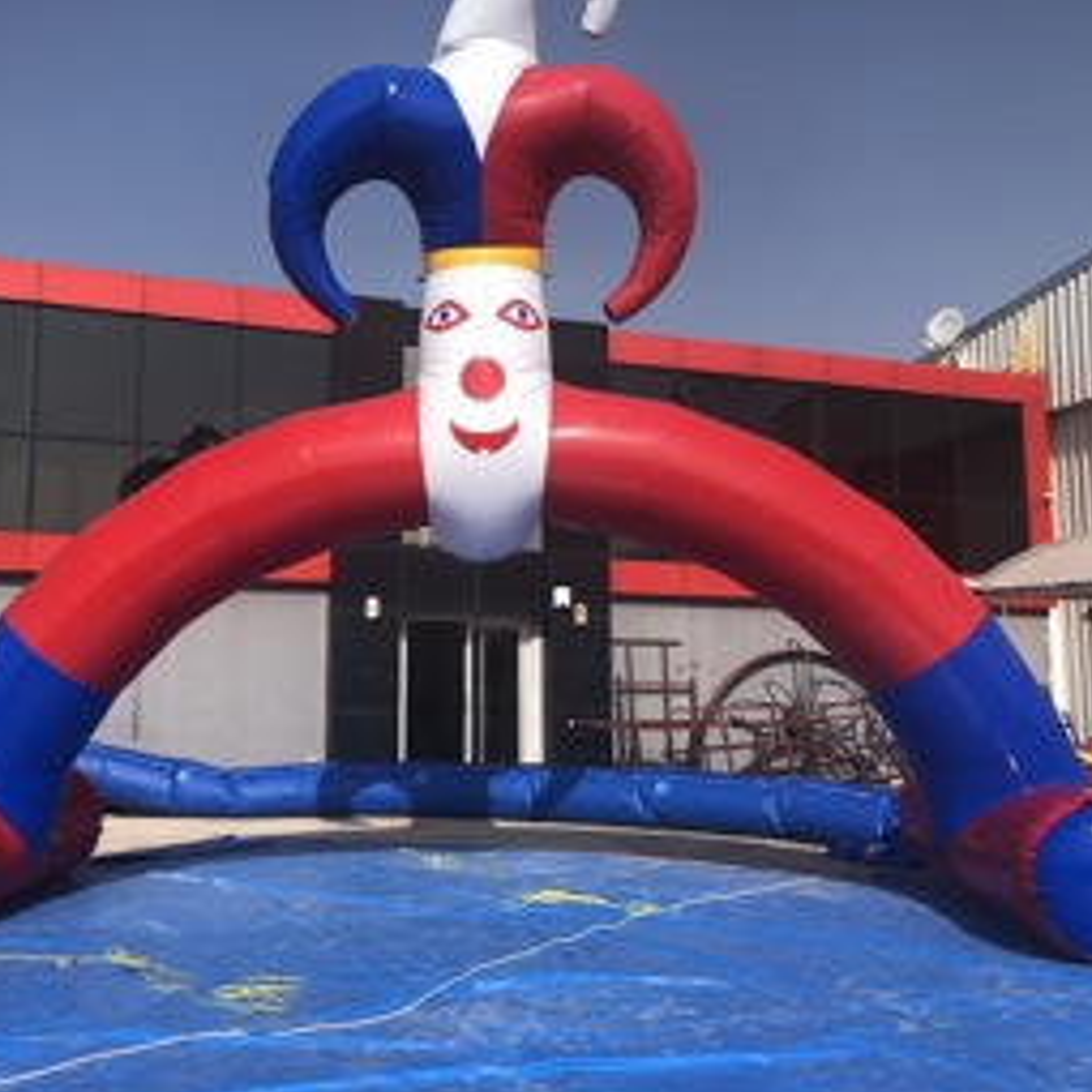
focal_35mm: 34
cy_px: 557
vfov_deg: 48.4
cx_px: 450
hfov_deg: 48.2
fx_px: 1213
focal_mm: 3.99
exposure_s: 1/2288
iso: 20
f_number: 1.8
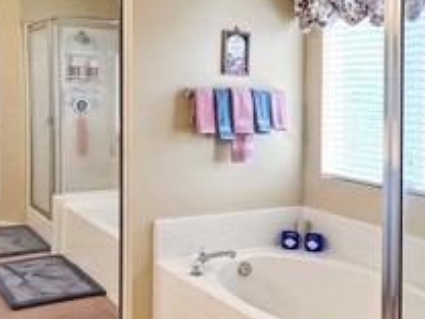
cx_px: 172
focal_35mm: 40
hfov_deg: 46.6
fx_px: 491
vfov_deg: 29.3
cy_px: 411
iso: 125
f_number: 1.8
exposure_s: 1/120
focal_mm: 1.57
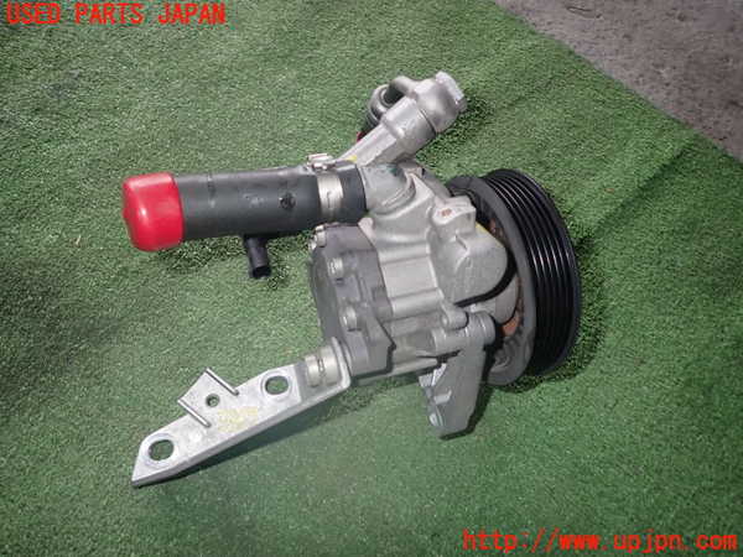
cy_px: 278
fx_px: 537
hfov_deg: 69.4
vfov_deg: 54.9
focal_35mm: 25
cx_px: 372
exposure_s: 1/30
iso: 160
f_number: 5.6
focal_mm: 4.5
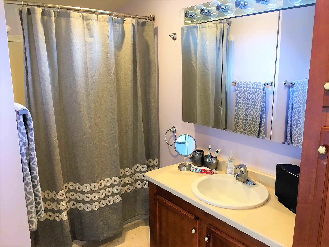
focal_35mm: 29
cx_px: 164
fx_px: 276
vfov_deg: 48.2
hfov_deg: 61.7
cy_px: 124
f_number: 2.2
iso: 80
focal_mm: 4.15
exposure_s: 1/30
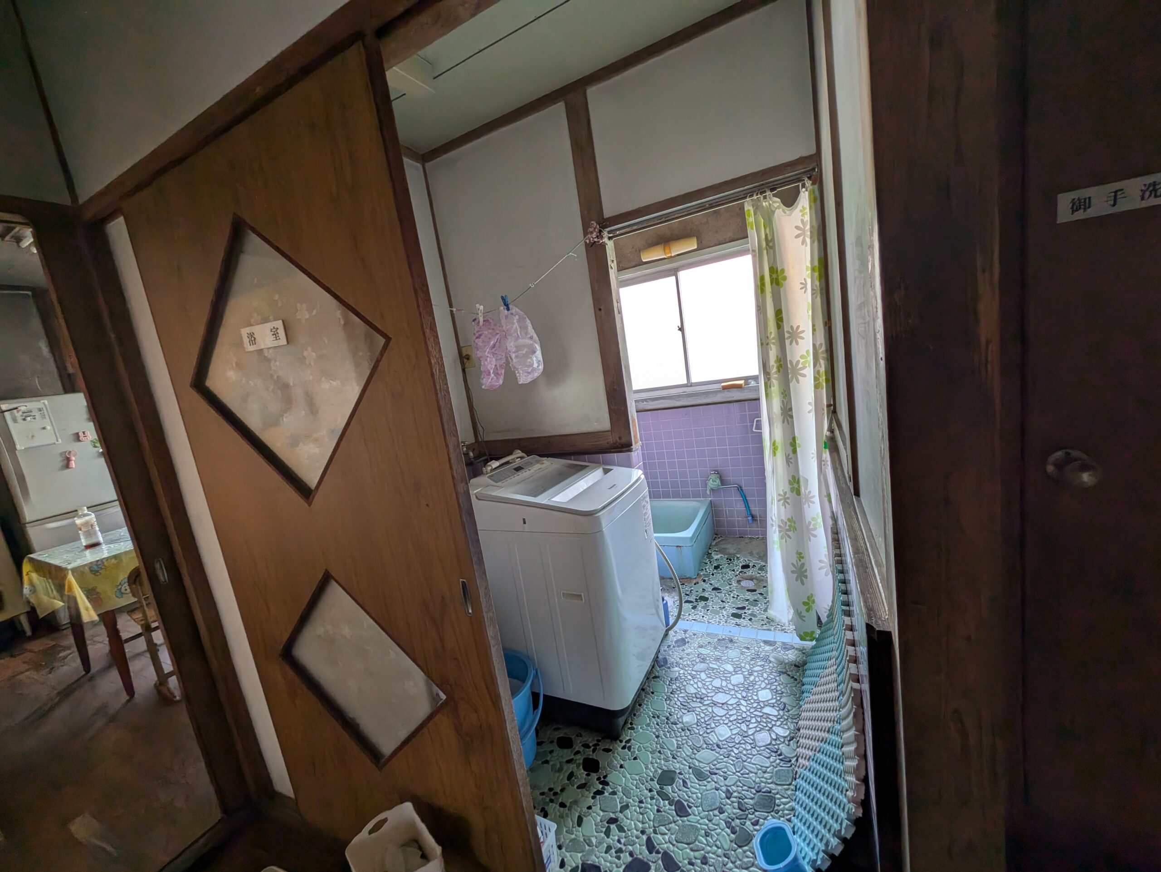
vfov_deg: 85.7
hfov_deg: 102.0
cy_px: 436
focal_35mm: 14
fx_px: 470
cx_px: 580
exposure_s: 1/40
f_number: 2.2
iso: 77
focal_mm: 1.83
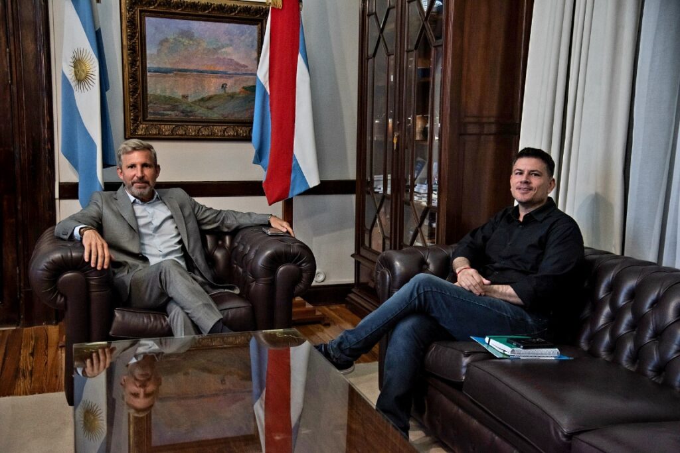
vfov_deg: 33.4
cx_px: 340
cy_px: 226
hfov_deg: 48.5
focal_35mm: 40
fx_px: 756
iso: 1250
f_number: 4
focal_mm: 40
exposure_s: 1/250
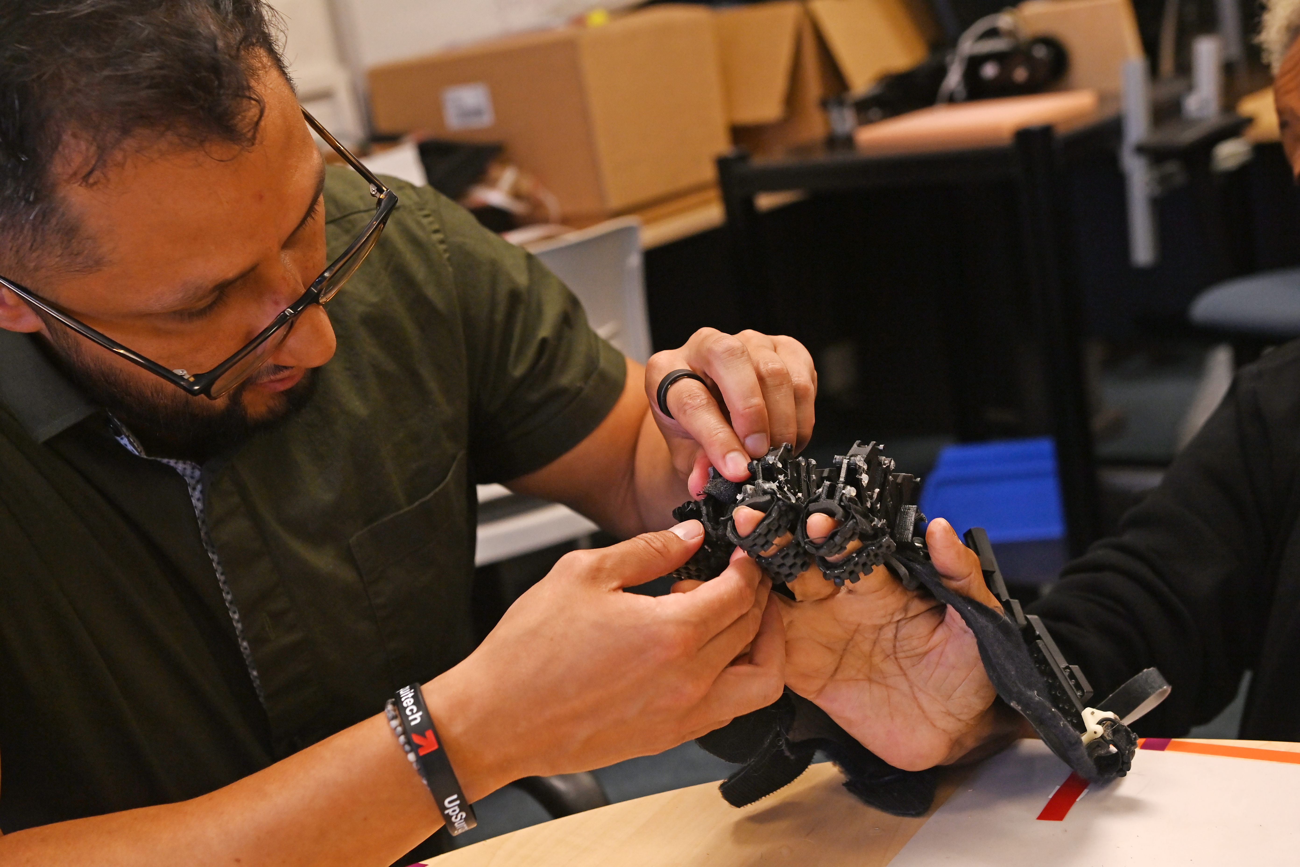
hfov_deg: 38.2
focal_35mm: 52
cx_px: 650
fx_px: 1878
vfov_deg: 26.0
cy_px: 434
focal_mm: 52
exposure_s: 1/250
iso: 2000
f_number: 5
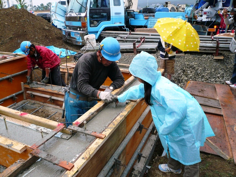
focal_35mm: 28
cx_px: 118
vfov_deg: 49.7
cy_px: 88
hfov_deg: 63.4
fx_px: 191
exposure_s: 1/100
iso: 100
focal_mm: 4.6
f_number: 2.8
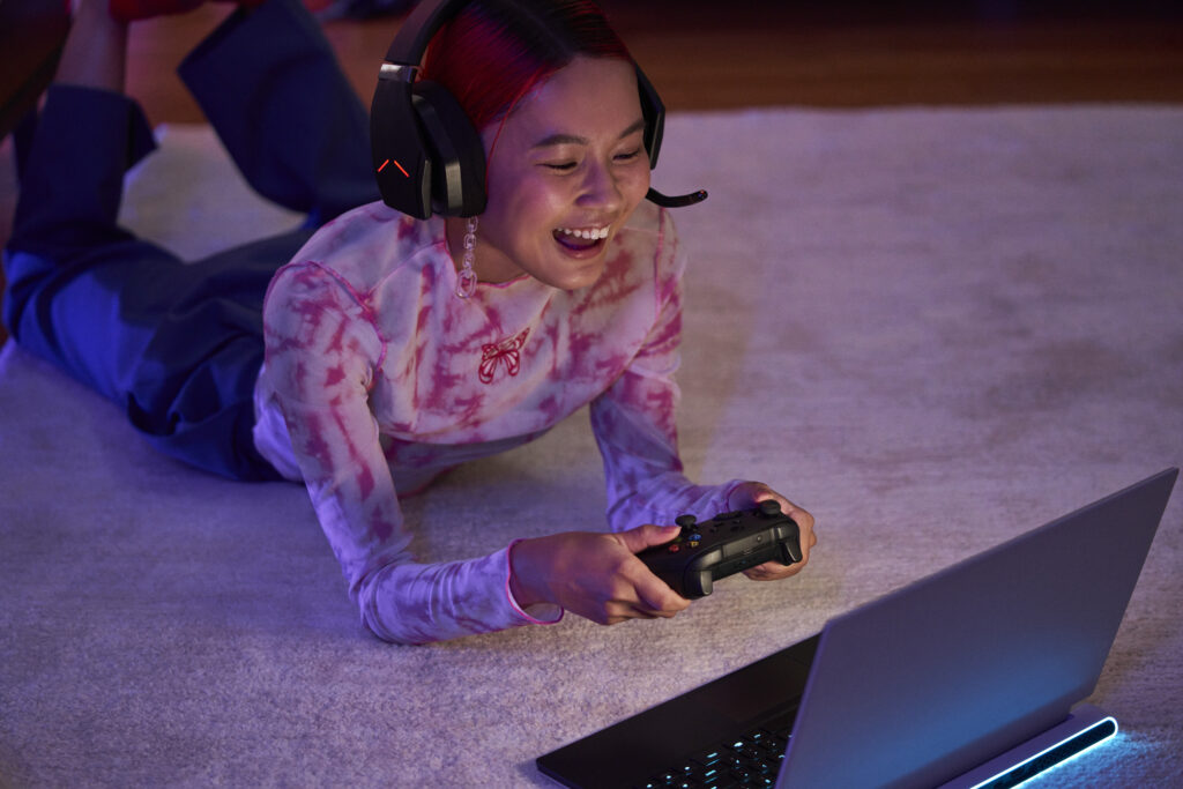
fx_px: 2530
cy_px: 394
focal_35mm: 77
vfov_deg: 17.7
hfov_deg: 26.3
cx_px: 592
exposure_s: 1/250
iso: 2000
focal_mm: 77
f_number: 2.8
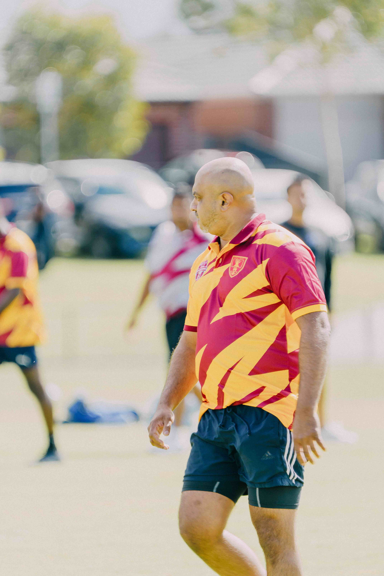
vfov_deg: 4.2
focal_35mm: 496
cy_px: 288
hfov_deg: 2.8
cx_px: 192
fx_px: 7935
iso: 250
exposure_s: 1/250
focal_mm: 496
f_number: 6.3
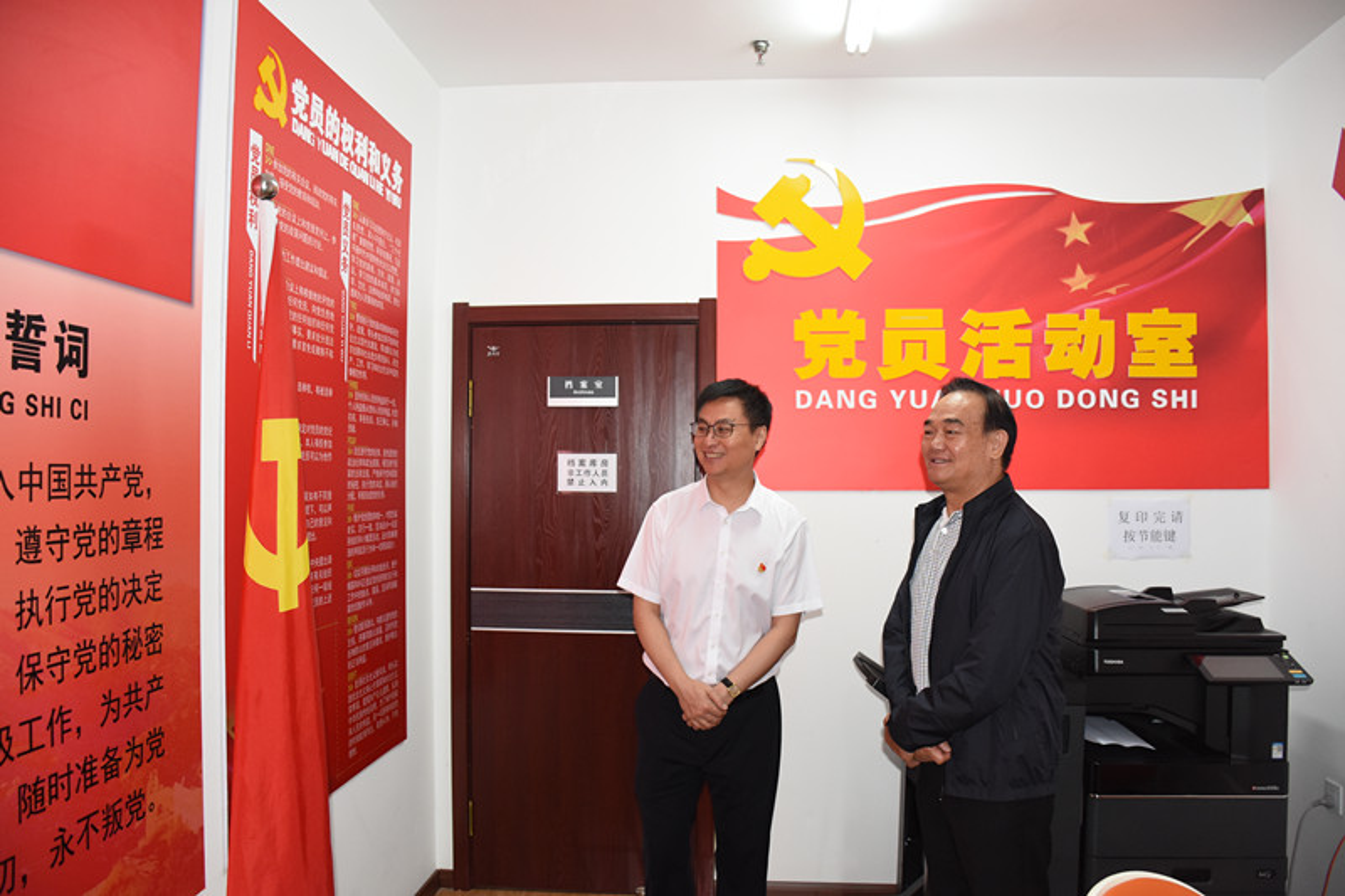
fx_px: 1008
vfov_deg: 47.9
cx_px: 672
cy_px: 448
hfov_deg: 67.4
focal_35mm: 27
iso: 1250
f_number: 3.5
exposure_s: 1/100
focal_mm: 18
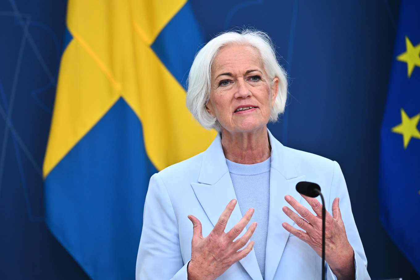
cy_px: 140
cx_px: 210
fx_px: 2332
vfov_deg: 6.9
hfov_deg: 10.3
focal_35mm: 200
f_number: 3.5
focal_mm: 200
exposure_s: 1/400
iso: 1600
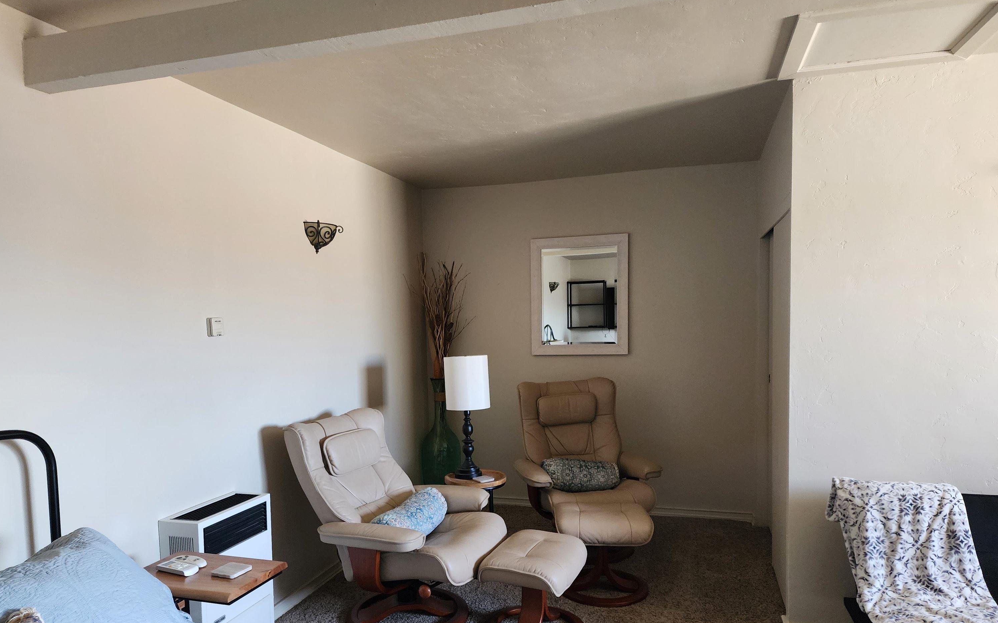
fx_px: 680
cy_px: 374
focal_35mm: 25
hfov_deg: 72.5
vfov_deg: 49.0
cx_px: 488
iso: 500
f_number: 1.8
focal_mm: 6.4
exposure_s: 1/120
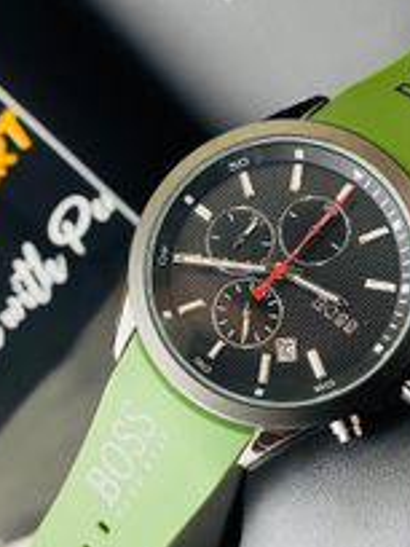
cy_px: 311
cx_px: 201
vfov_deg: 38.8
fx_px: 774
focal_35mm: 49
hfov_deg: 29.7
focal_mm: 4.25
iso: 125
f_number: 1.8
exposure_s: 1/50
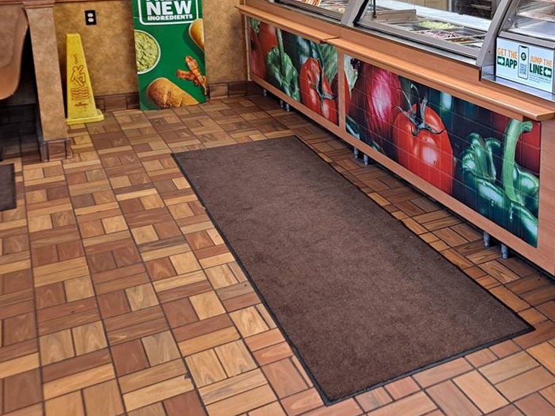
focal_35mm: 43
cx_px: 463
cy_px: 66
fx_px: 689
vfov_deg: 32.4
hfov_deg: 41.5
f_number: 2
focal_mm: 4.6
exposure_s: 1/60
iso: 125
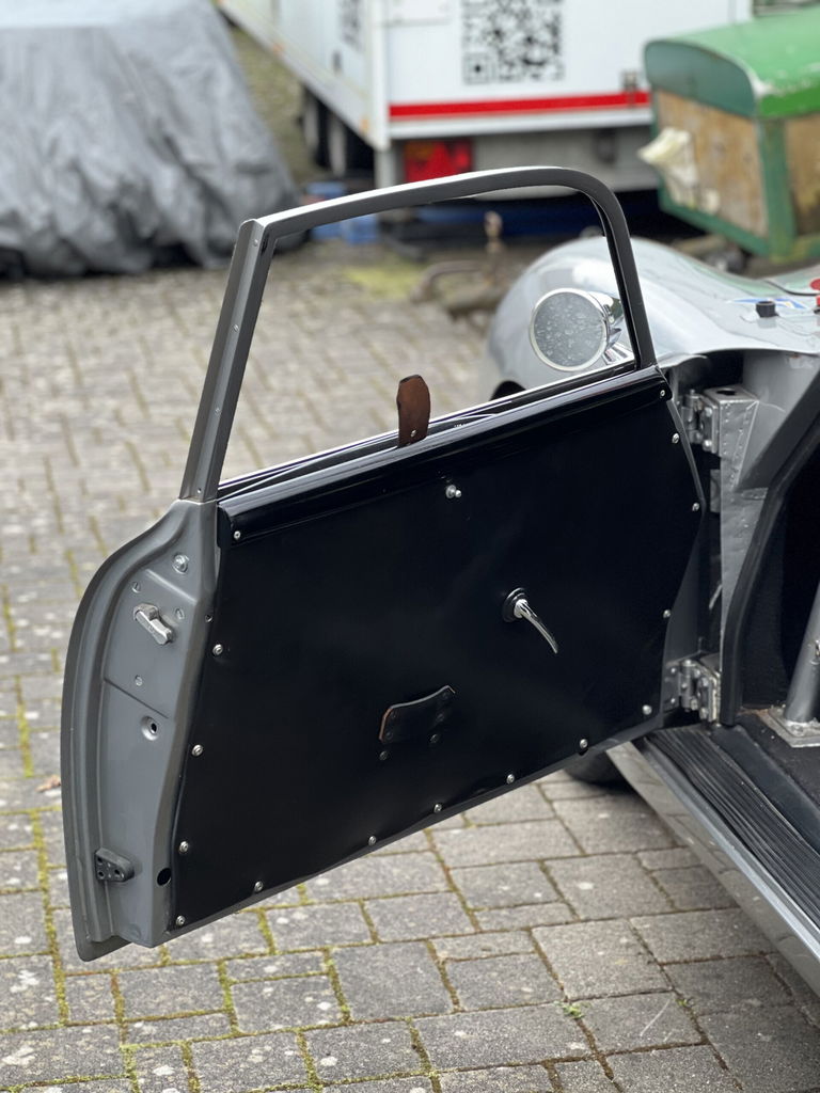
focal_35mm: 77
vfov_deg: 25.3
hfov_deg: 19.1
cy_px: 546
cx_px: 410
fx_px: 2432
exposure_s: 1/40
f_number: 2.8
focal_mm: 9
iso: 160
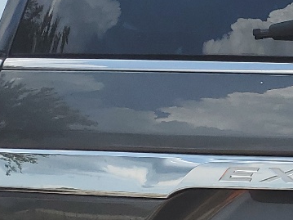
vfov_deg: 12.6
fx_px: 982
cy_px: 205
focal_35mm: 116
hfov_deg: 15.8
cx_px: 421
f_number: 1.5
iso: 50
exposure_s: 1/2500
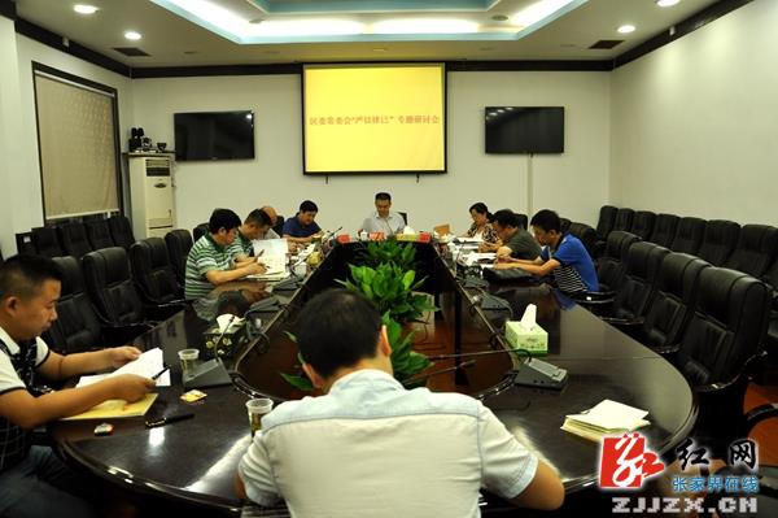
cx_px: 389
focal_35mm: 32
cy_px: 259
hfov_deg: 59.5
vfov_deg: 41.6
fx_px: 680
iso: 500
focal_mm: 21
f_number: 3.8
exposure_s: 1/50
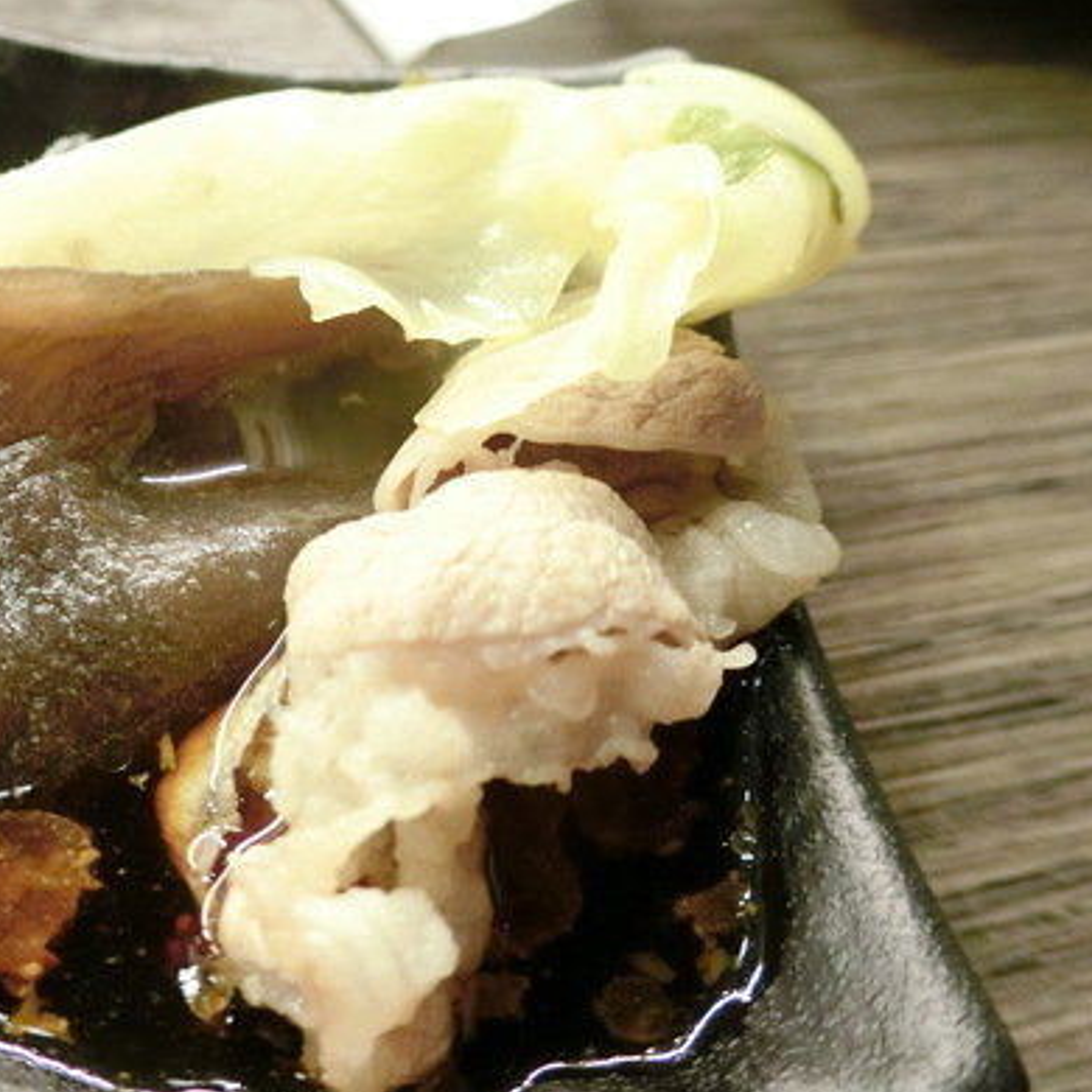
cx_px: 280
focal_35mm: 34
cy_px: 512
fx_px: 1213
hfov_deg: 46.8
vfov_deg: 48.4
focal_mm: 5.4
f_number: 2.8
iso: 500
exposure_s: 1/30
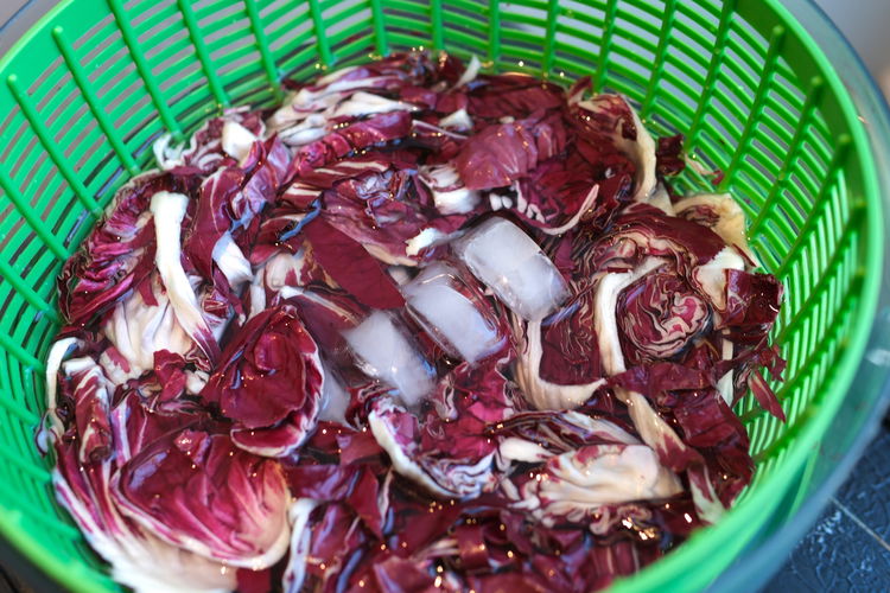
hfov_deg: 43.6
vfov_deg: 29.9
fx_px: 1112
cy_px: 296
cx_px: 445
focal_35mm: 45
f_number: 2.8
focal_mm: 30
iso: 200
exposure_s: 1/42
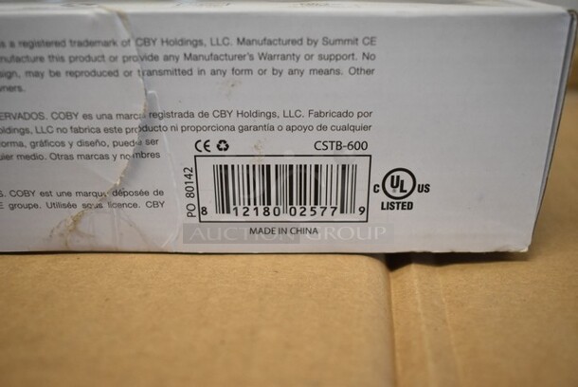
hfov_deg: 53.1
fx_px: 579
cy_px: 194
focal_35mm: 36
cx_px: 289
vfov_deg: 37.0
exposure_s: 1/125
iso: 1250
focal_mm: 24
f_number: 3.8
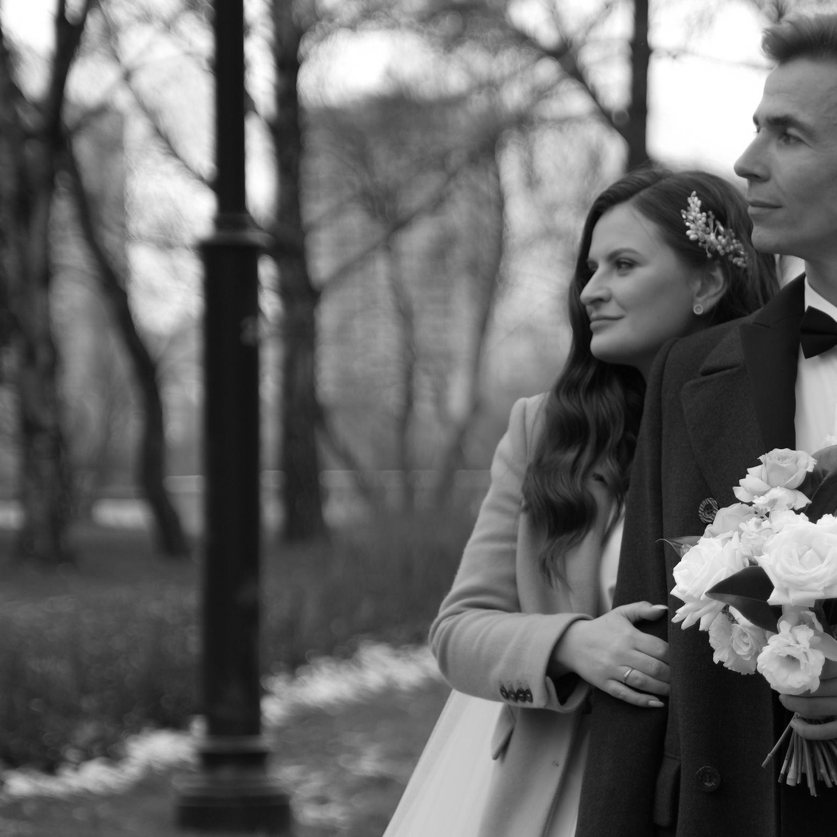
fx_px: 4076
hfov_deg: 11.7
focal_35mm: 149
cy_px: 760
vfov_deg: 11.6
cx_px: 642
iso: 160
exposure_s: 1/640
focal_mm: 67
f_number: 2.8
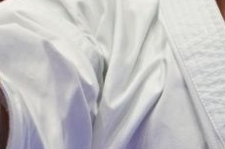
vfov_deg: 0.4
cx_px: 125
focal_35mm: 3291
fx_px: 20553
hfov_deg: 0.6
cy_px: 90
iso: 1250
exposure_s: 1/500
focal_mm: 280
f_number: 4
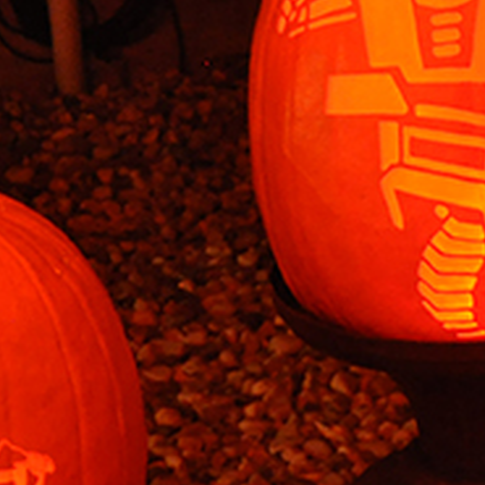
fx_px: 2795
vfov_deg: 9.8
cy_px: 548
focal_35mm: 176
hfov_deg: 9.8
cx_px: 501
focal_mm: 25
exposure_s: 1/3
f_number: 4
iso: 1600
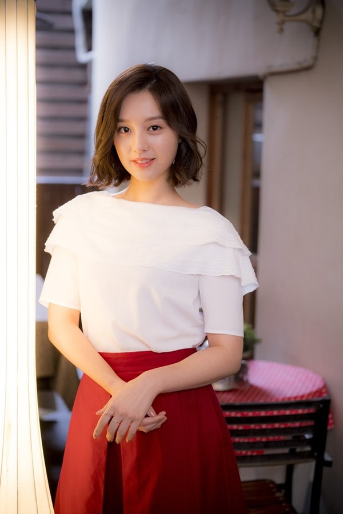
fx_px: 1329
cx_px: 172
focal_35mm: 93
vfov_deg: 21.9
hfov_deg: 14.7
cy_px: 257
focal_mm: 93
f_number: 4
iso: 1600
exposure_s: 1/160
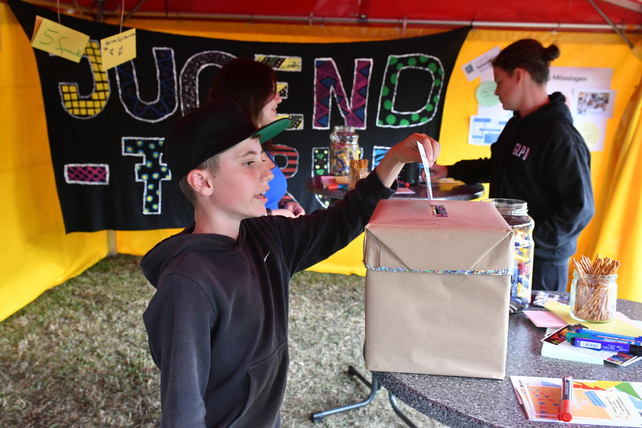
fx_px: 642
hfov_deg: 53.1
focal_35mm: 36
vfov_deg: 36.9
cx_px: 321
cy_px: 214
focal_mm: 24
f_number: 5
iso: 2000
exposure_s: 1/100
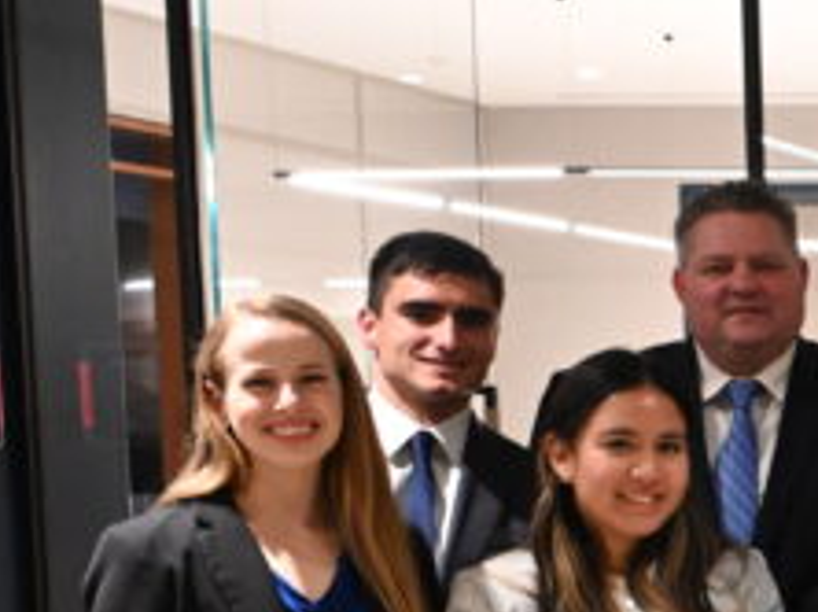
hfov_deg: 15.3
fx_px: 2593
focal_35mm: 110
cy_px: 669
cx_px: 1492
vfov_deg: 13.2
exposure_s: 1/100
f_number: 4.5
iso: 5000
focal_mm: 29.5
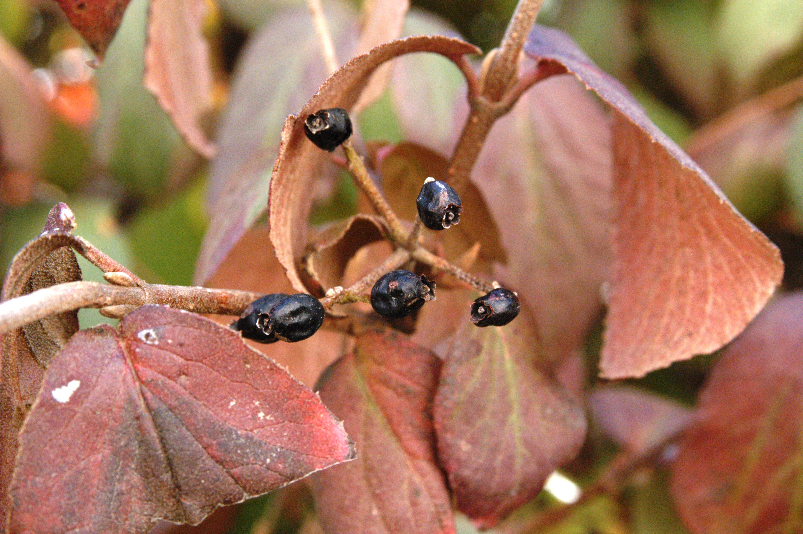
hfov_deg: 20.6
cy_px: 267
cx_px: 402
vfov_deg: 13.8
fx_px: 2206
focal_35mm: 99
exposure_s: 1/320
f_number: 10
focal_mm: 66
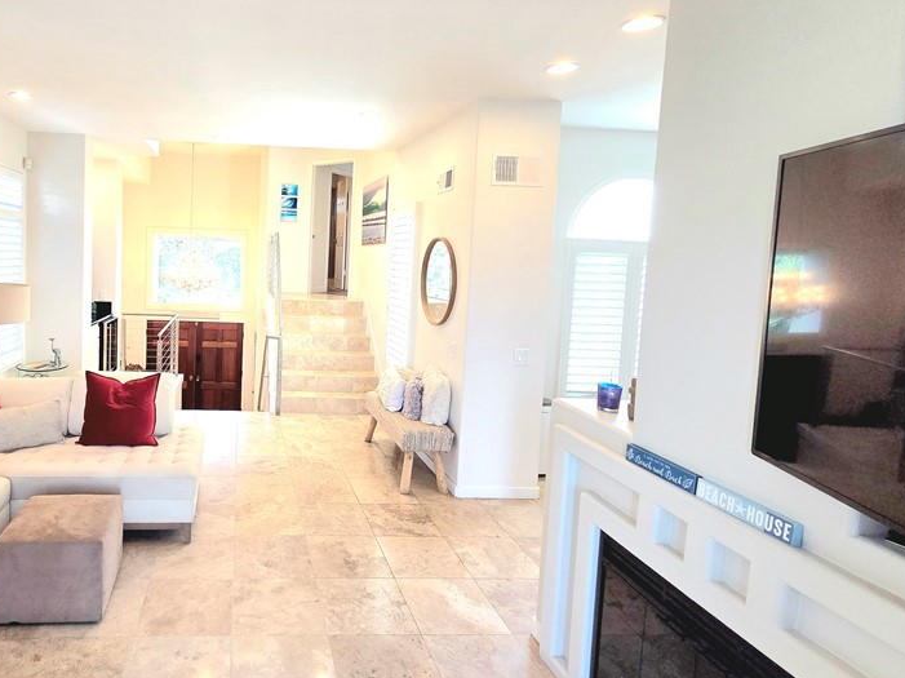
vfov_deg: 68.3
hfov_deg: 80.6
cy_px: 288
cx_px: 271
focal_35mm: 19
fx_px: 496
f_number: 2.2
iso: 100
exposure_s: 1/120
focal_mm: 2.2
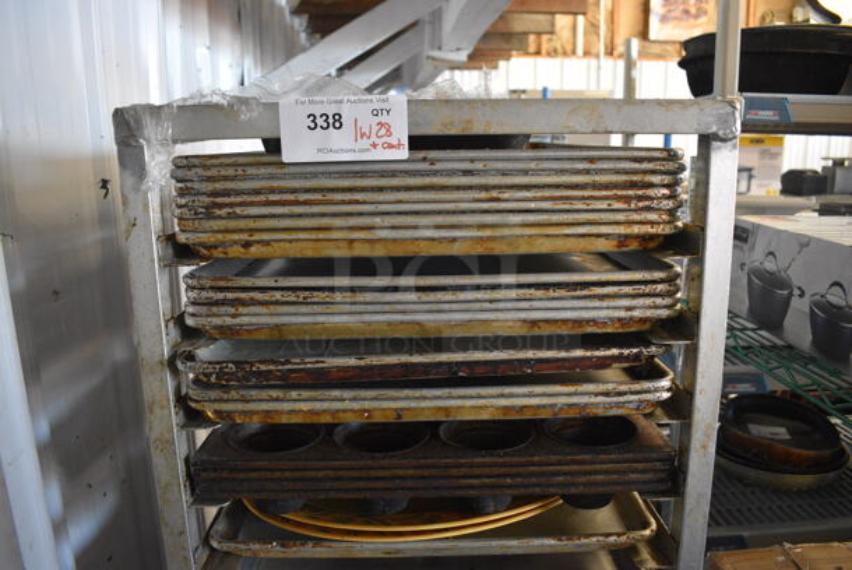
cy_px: 285
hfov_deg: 67.3
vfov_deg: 48.0
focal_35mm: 27
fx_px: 640
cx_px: 426
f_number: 3.5
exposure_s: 1/125
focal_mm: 18
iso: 2800
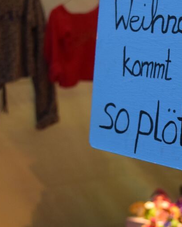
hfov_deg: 15.4
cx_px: 168
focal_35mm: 99
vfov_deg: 19.4
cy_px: 124
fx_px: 666
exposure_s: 1/60
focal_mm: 30
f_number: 4.2
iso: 900
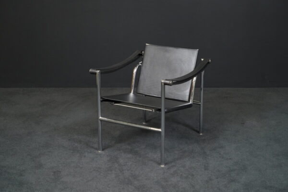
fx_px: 504
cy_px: 96
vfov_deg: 21.6
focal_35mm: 63
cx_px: 144
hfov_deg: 31.9
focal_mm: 63
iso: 5000
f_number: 7.1
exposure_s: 1/125
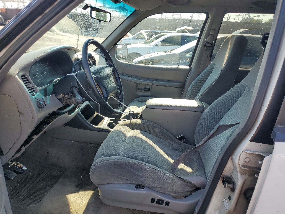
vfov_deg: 53.1
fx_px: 214
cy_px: 107
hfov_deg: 67.3
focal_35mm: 26
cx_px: 142
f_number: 1.5
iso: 50
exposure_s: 1/714
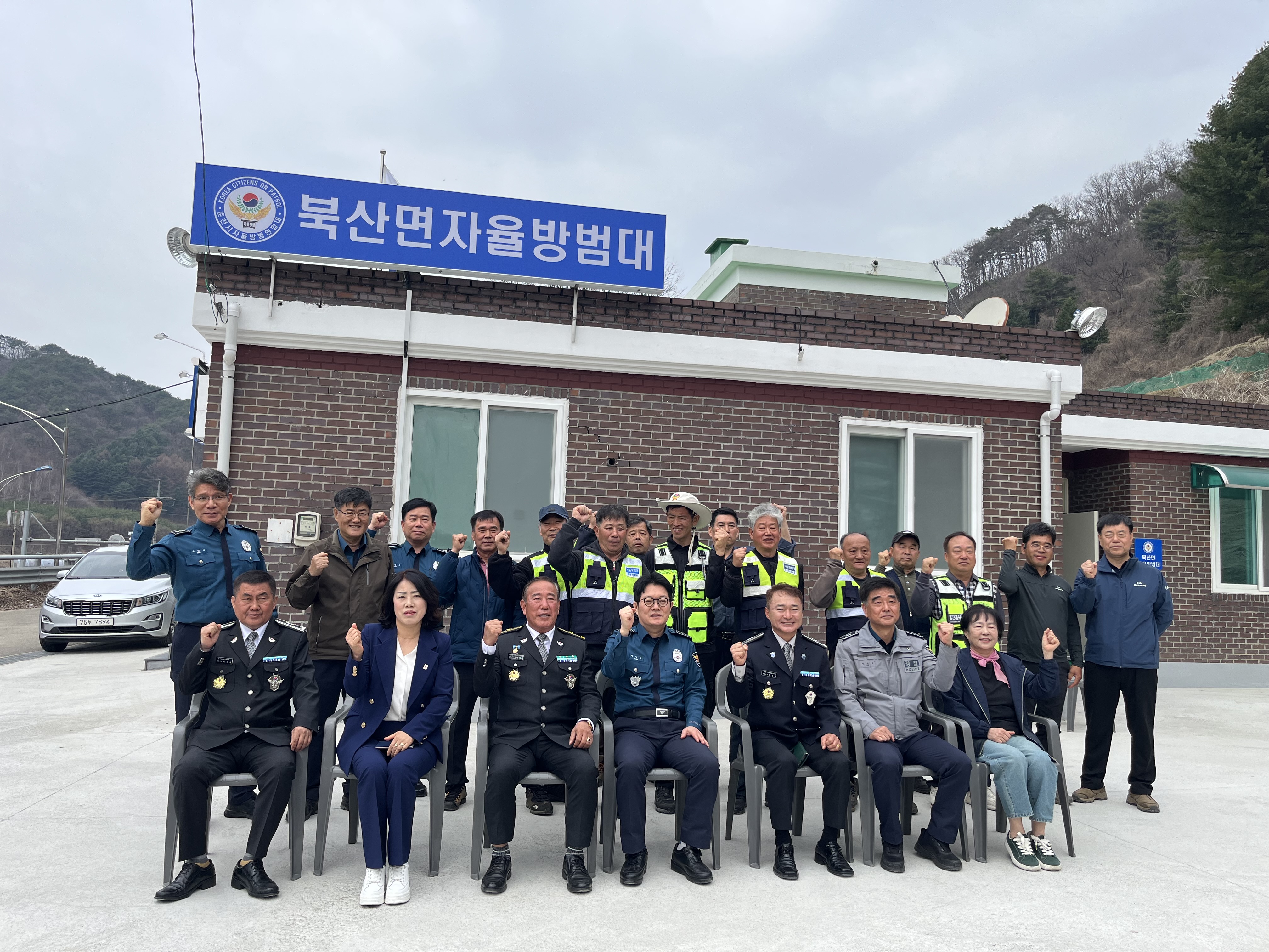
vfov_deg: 53.1
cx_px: 634
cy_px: 476
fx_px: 953
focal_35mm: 26
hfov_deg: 67.3
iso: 50
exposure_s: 1/2101
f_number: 1.6
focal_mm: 5.1
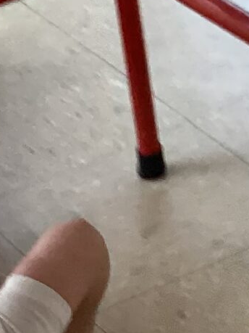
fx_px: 1660
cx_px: 177
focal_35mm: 173
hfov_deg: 8.6
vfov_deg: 10.6
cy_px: 643
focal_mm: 3.3
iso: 200
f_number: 2.4
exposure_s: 1/50
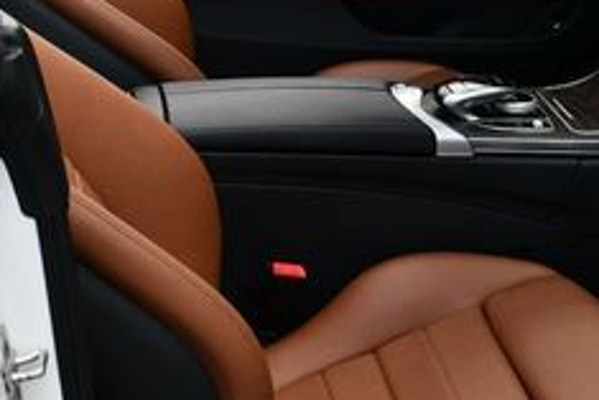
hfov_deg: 20.7
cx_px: 403
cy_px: 120
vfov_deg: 14.0
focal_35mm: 98
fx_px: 1632
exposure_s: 1/250
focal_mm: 18
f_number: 7.1
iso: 200
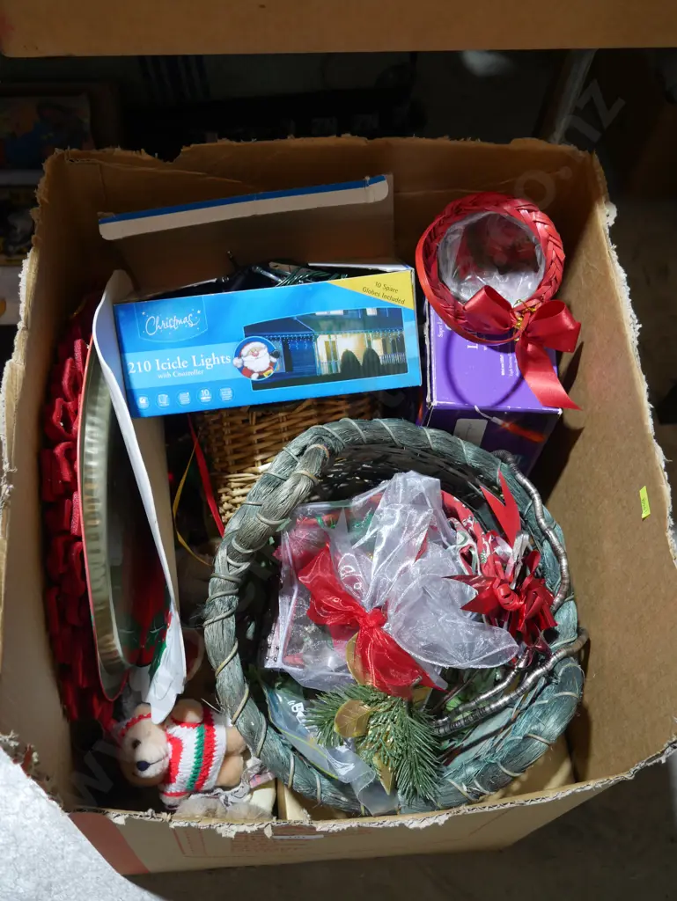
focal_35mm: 40
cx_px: 338
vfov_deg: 46.8
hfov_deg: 36.0
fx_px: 1042
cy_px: 450
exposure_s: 1/60
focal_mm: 20
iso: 500
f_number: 4.4
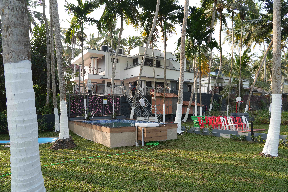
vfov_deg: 53.1
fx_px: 192
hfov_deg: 73.7
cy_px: 96
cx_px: 144
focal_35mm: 24
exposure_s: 1/200
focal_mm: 24
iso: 400
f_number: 7.1
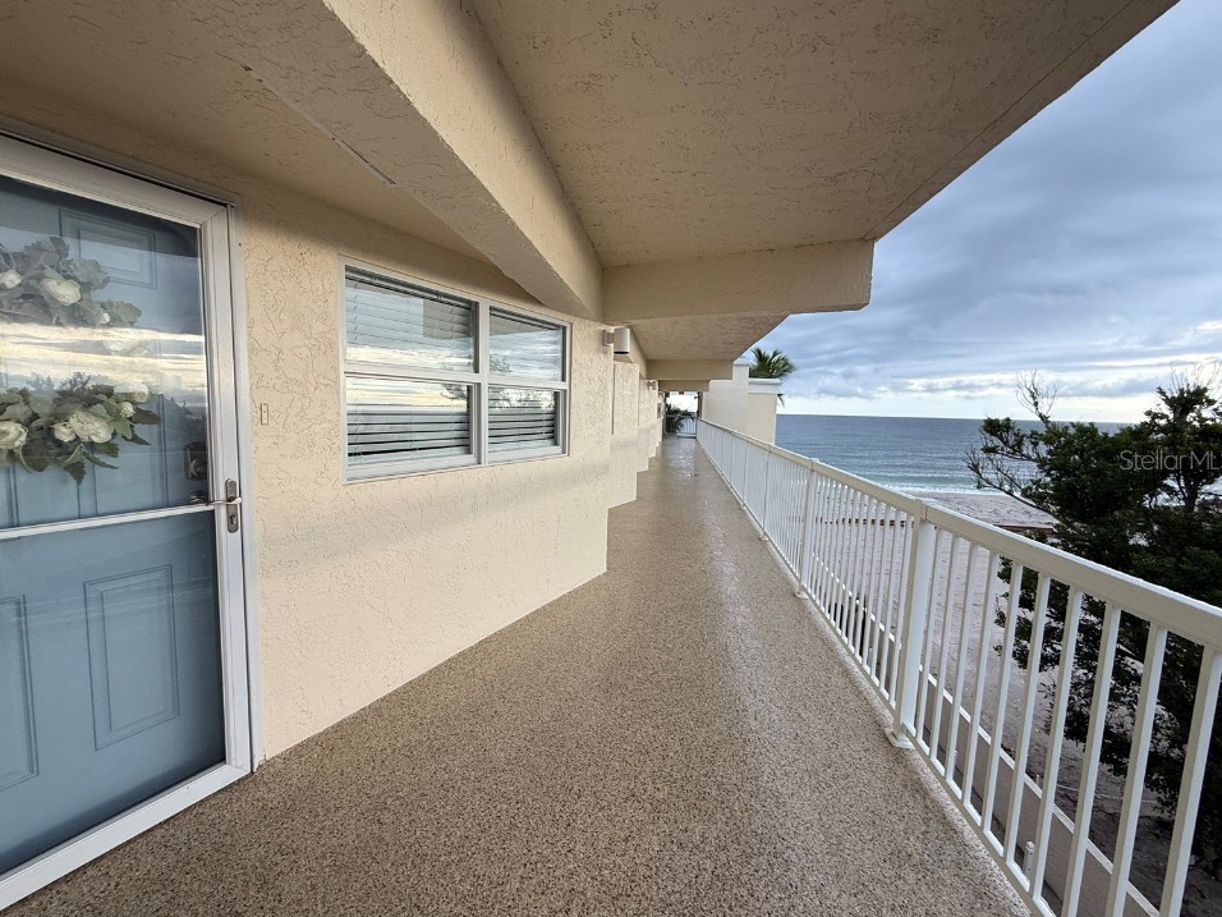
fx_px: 530
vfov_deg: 81.7
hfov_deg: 98.1
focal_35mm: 15
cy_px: 459
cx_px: 585
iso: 50
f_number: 2.2
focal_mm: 2.22
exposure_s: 1/99
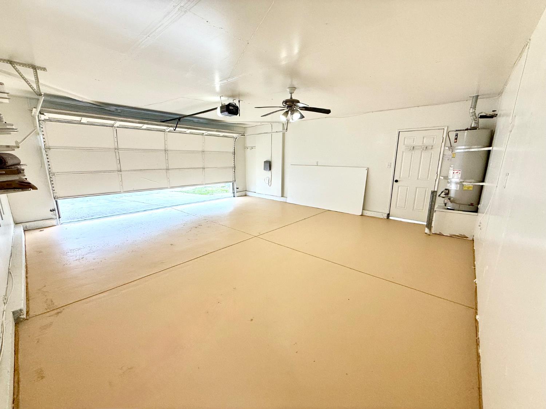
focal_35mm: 14
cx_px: 273
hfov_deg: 102.1
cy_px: 204
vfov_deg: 85.7
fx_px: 221
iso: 64
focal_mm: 2.22
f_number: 2.2
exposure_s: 1/145
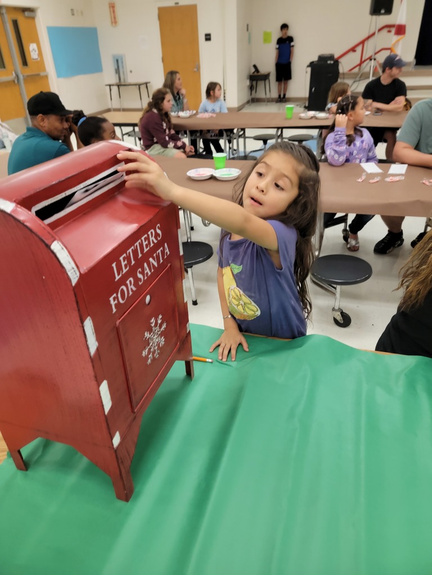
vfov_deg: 71.6
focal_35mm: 24
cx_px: 216
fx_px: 399
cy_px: 288
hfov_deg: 56.8
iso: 320
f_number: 1.8
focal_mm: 6.7
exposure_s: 1/120
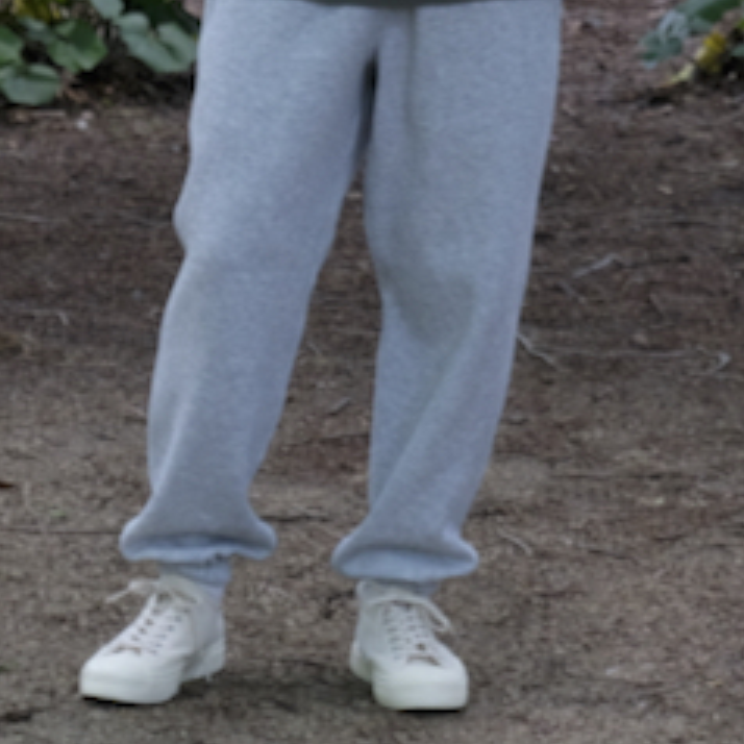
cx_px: 359
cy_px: -95
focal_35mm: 228
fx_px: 5544
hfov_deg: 7.7
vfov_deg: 7.6
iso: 800
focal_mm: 50
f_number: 4.5
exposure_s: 1/200
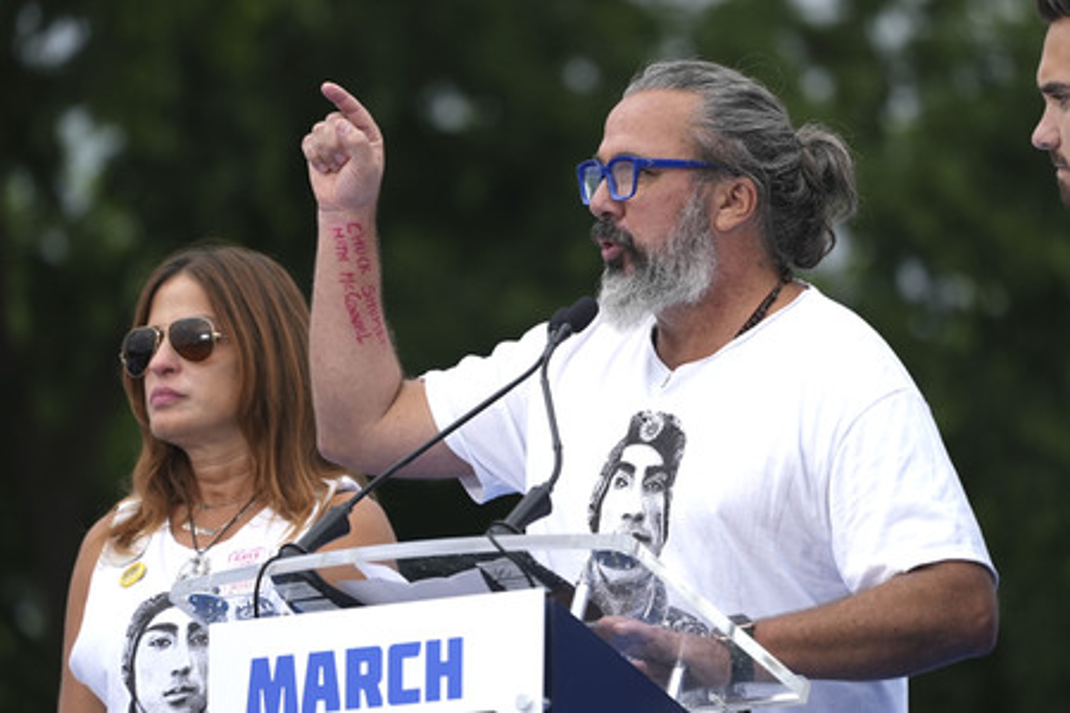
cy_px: 356
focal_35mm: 265
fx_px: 7876
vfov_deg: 5.2
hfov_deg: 7.8
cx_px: 535
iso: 400
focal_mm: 265
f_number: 5.6
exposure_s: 1/1000
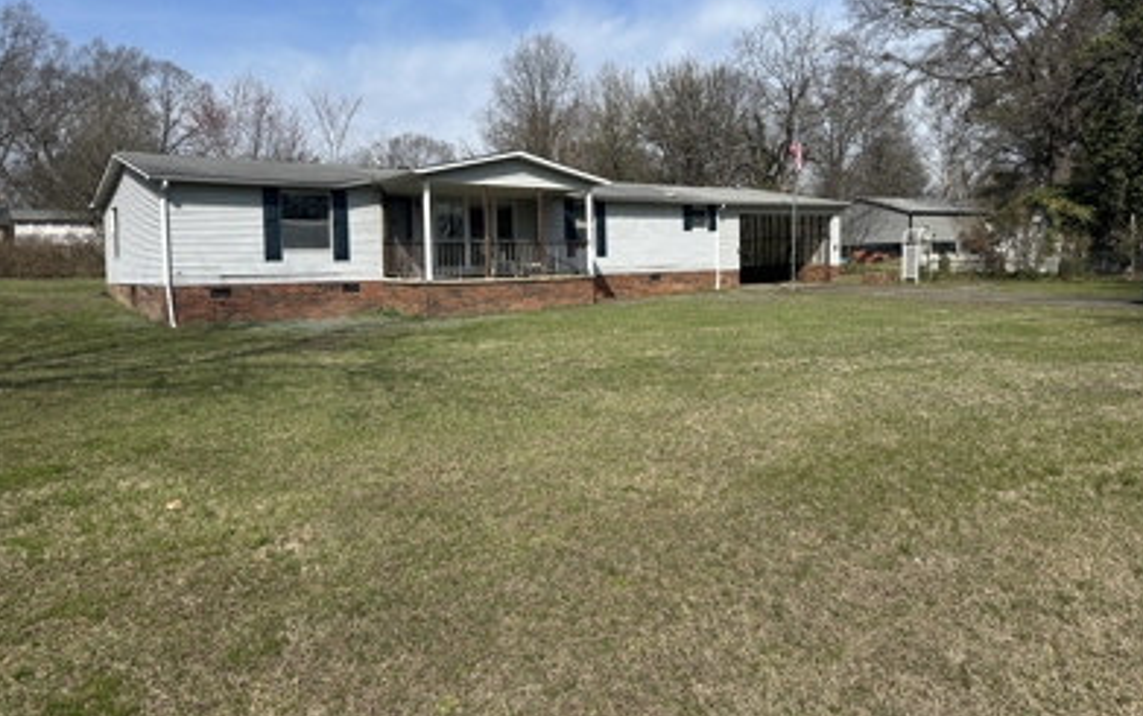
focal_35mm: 26
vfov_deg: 47.5
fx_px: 810
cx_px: 579
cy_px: 298
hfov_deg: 70.4
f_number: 1.78
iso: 80
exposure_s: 1/4016
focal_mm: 6.86
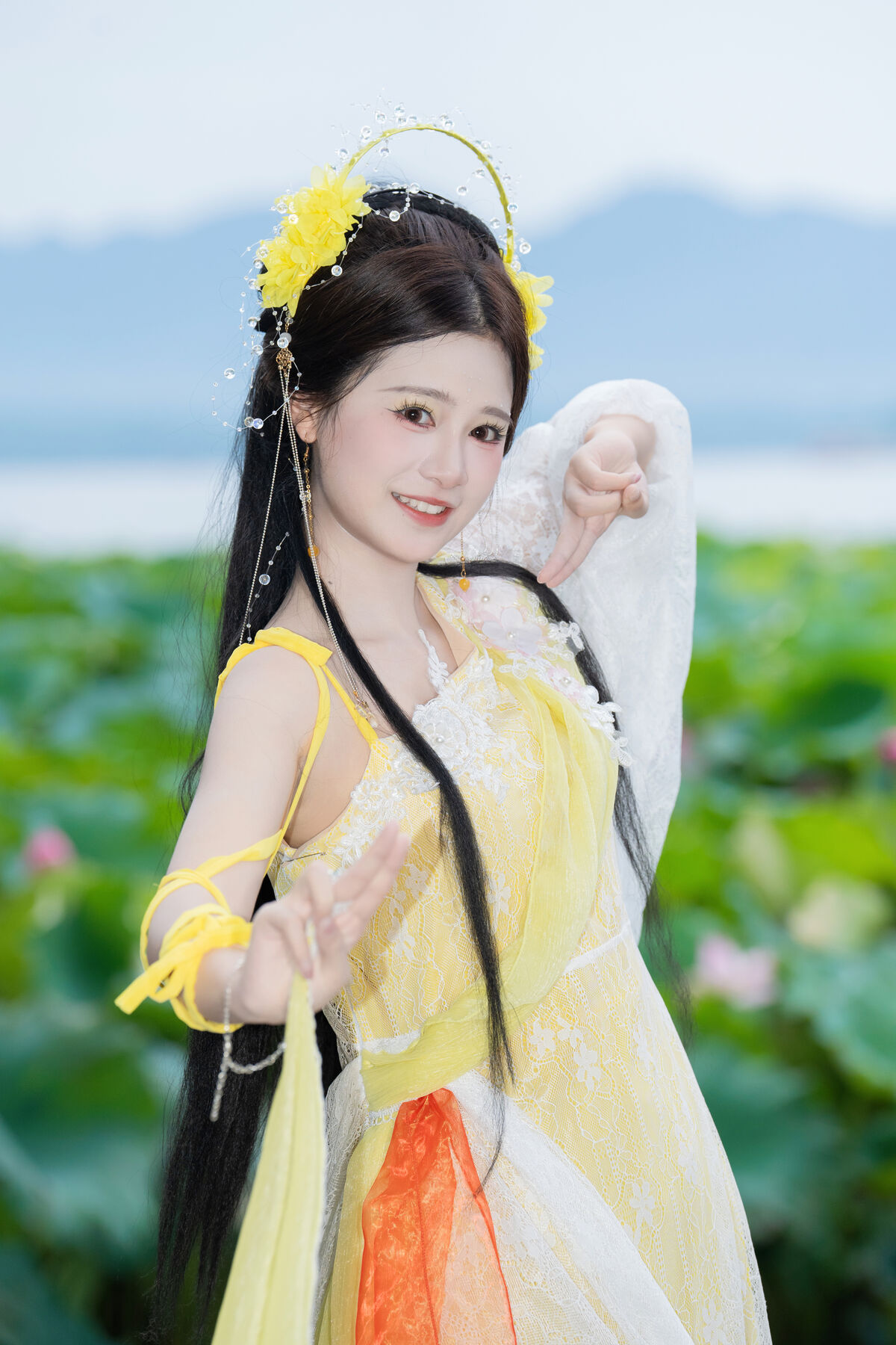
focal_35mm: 148
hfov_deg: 9.3
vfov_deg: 13.9
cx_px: 448
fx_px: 5525
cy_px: 672
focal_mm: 148
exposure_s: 1/250
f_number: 4.5
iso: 1250
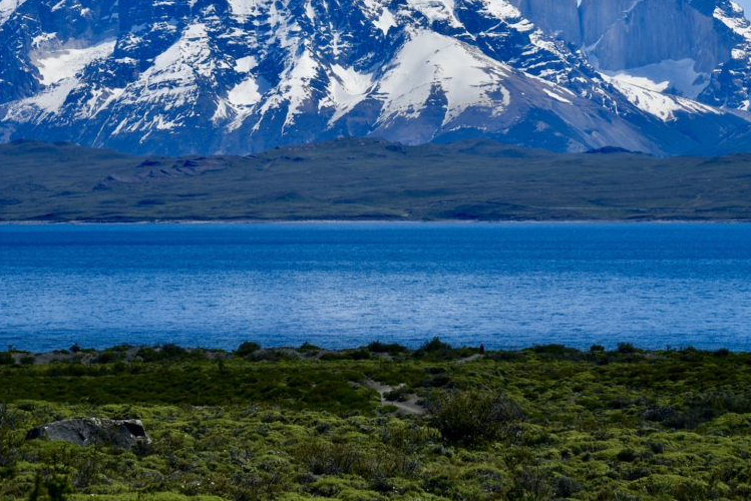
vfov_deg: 8.3
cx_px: 432
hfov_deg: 12.4
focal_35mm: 165
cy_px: 164
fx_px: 3443
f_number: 11
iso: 200
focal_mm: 120
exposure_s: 1/500
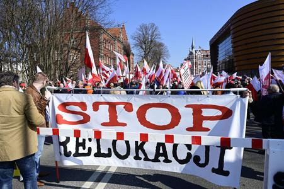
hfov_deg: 73.8
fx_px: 189
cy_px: 94
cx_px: 142
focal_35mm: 24
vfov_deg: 53.1
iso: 100
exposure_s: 1/320
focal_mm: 24
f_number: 7.1
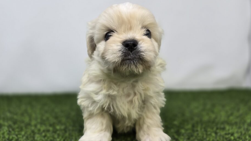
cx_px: 125
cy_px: 68
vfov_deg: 41.5
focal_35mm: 28
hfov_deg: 67.9
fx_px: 186
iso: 40
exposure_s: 1/120
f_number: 1.7
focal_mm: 6.3
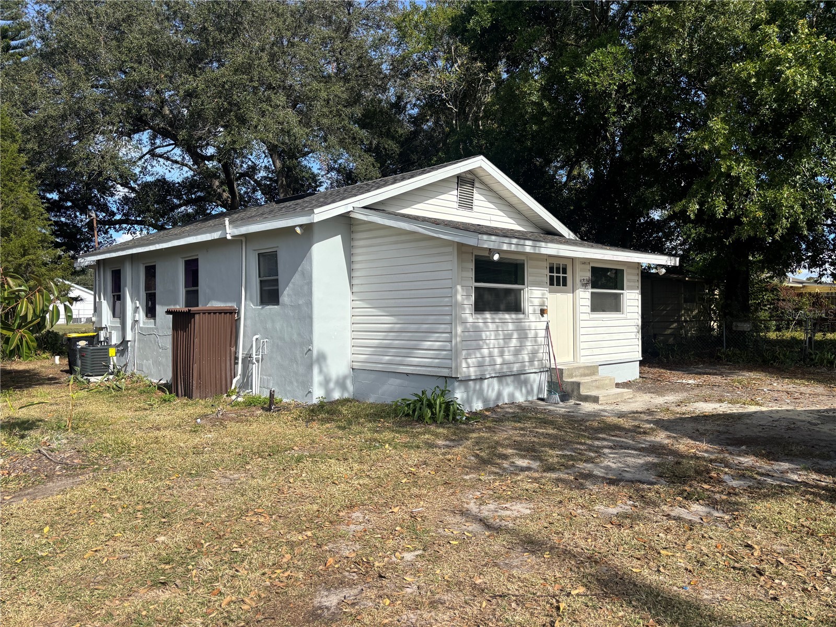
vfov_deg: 53.1
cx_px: 418
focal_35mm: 26
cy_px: 314
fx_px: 628
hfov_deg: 67.3
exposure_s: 1/3534
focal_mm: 5.96
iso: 50
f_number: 1.6
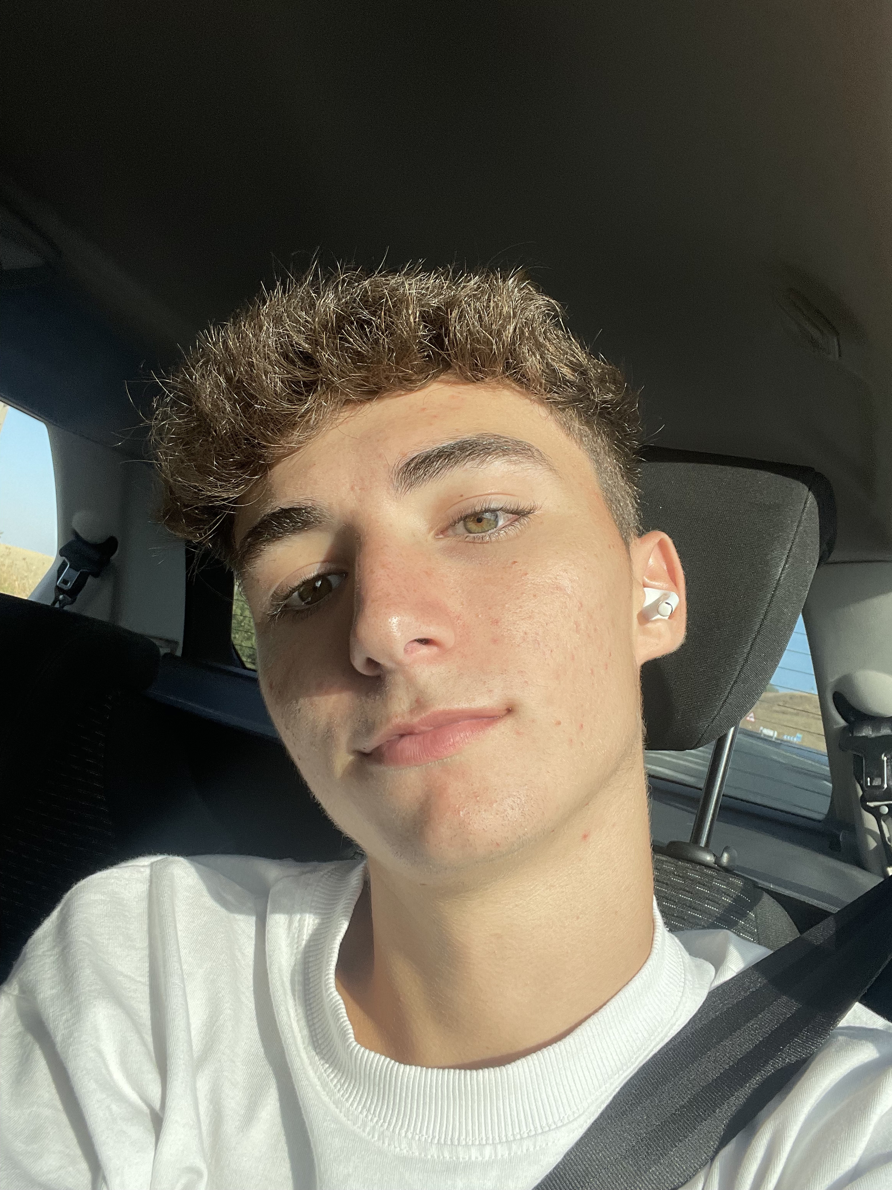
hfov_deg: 46.8
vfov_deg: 60.0
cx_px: 446
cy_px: 595
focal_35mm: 30
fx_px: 1031
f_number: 2.2
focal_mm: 2.71
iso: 25
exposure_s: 1/794
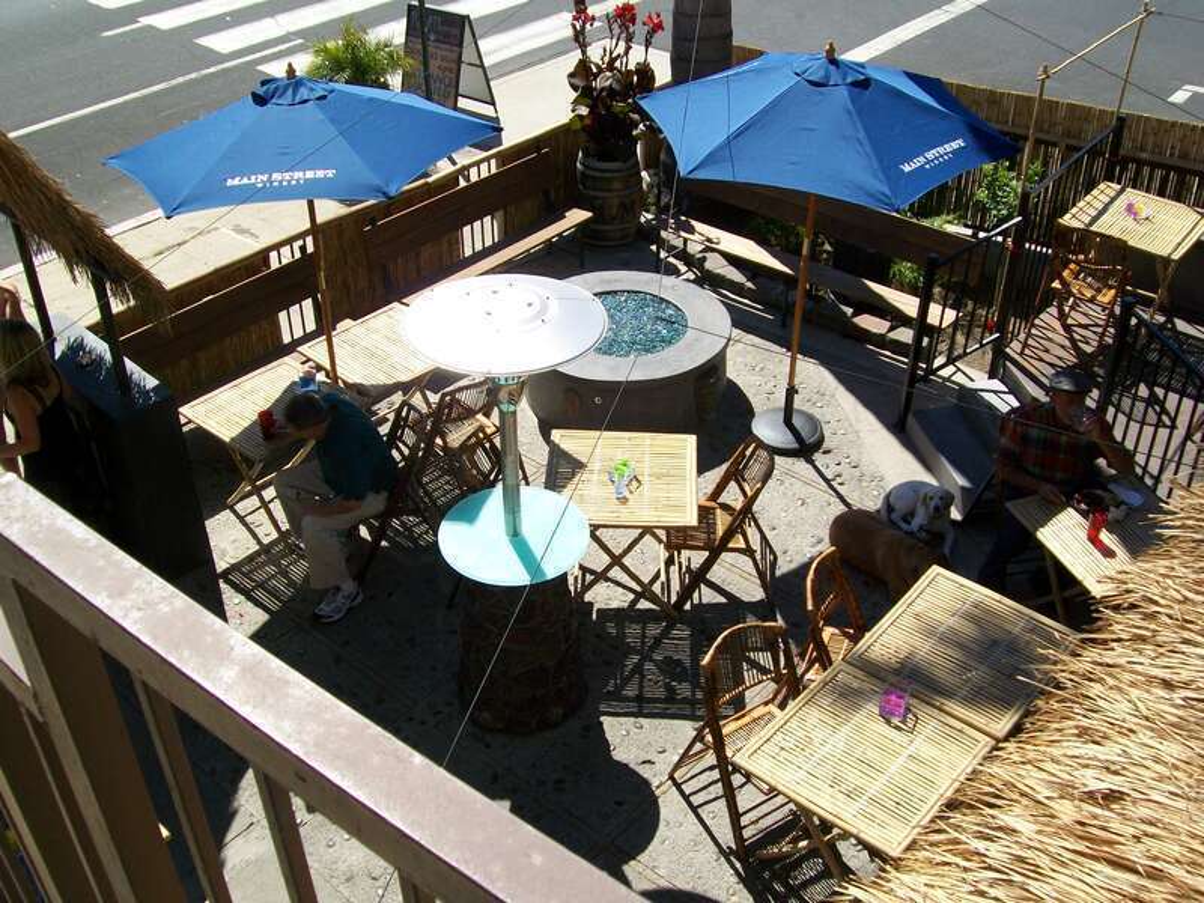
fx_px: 1252
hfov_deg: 51.4
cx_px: 602
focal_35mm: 36
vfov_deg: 39.7
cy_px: 452
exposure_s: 1/320
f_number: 4.8
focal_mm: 6
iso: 64
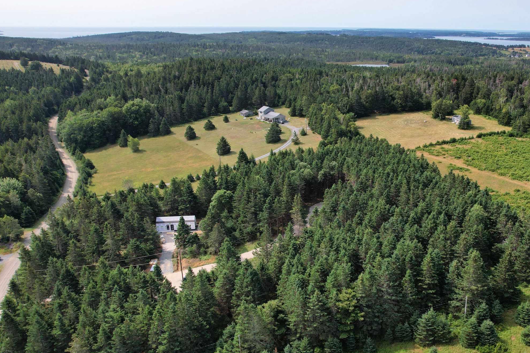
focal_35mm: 34
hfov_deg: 54.8
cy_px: 197
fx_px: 500
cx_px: 346
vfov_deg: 38.8
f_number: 2.8
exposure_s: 1/1250
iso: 100
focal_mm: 8.38
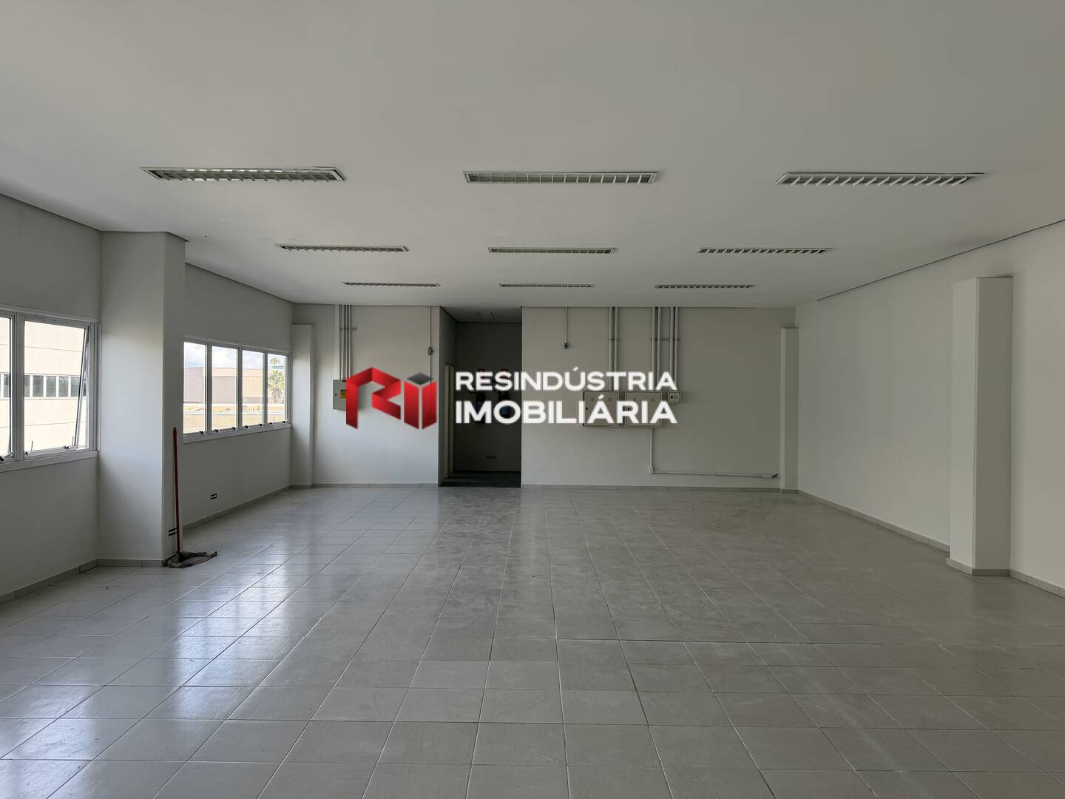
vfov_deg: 56.8
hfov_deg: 71.6
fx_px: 738
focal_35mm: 24
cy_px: 400
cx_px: 532
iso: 100
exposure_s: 1/507
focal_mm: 6.76
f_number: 1.78
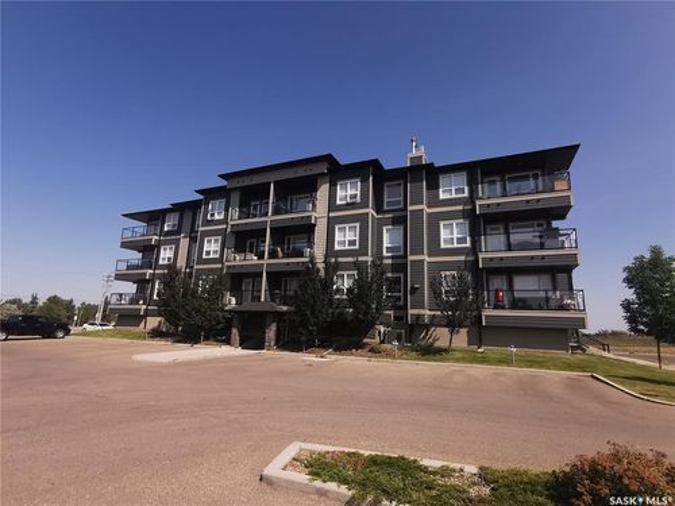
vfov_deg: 74.7
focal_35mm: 17
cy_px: 253
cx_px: 338
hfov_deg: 91.0
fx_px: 331
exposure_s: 1/1122
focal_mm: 2.35
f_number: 2.2
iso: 50
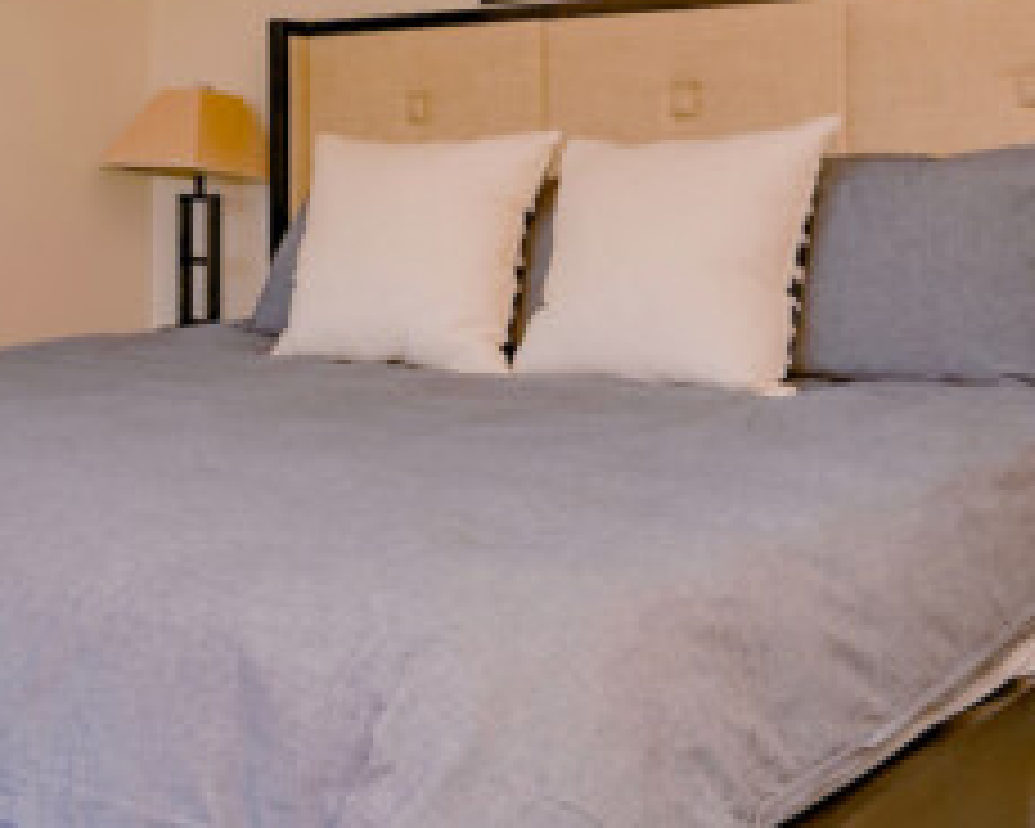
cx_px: 238
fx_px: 1501
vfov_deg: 30.3
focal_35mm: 49
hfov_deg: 37.0
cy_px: 194
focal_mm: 16
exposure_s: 1/200
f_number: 8
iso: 250
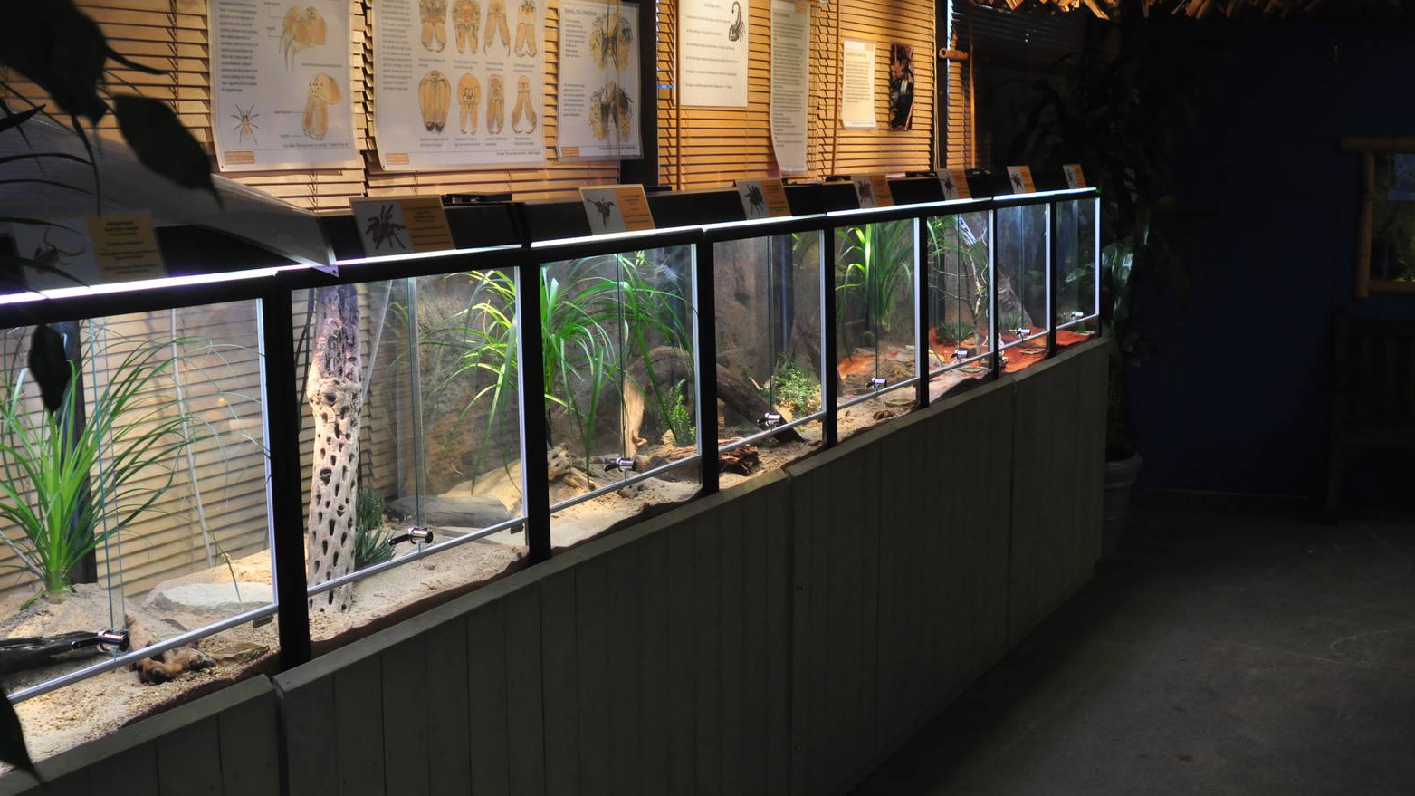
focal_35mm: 45
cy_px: 421
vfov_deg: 26.5
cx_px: 692
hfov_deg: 45.5
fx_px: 1688
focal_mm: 28
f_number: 5.6
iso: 1000
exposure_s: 1/60
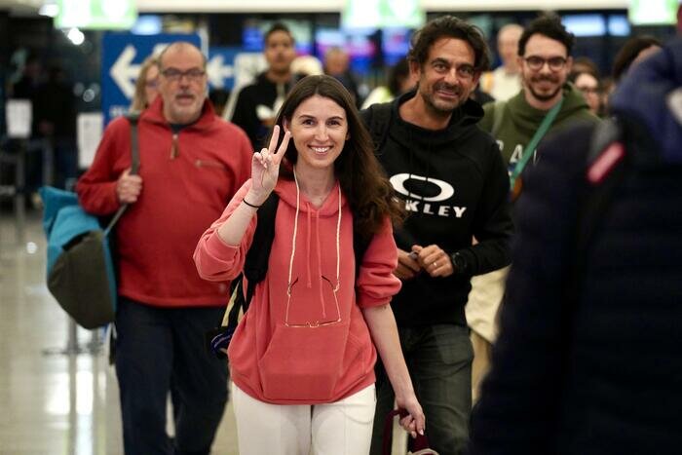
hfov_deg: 13.7
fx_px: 2842
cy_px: 228
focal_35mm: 150
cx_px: 341
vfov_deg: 9.2
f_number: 4
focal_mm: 150
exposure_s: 1/400
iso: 6400
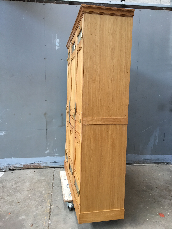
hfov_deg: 48.2
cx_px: 86
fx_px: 192
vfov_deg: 61.7
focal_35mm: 29
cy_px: 114
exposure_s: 1/33
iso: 64
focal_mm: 4.15
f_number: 2.2
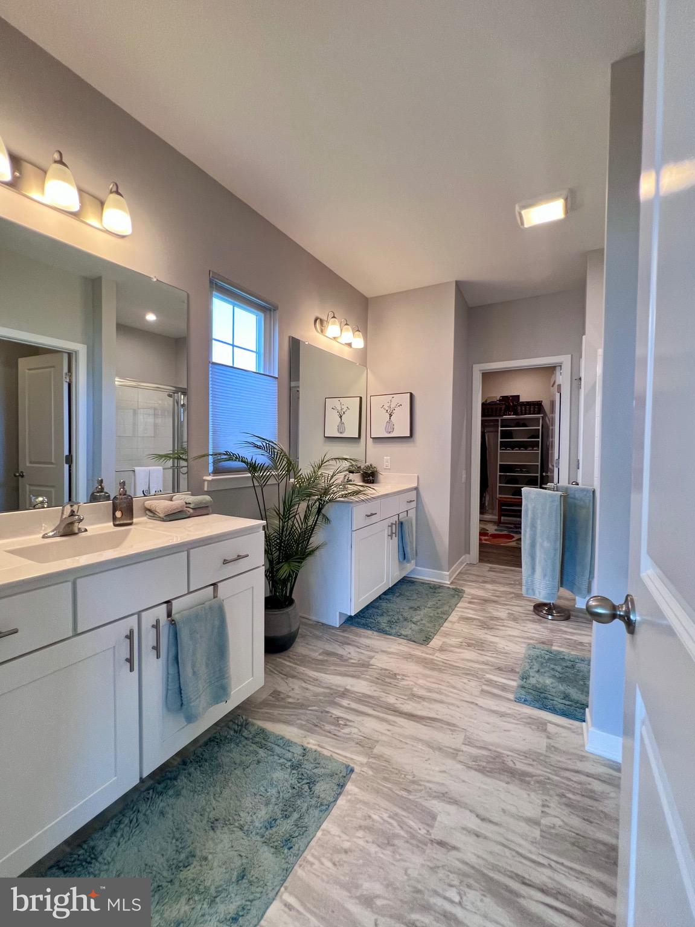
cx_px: 348
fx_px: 348
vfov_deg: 106.2
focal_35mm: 13
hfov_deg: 89.9
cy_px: 464
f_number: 1.8
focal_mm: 1.57
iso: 160
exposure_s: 1/120
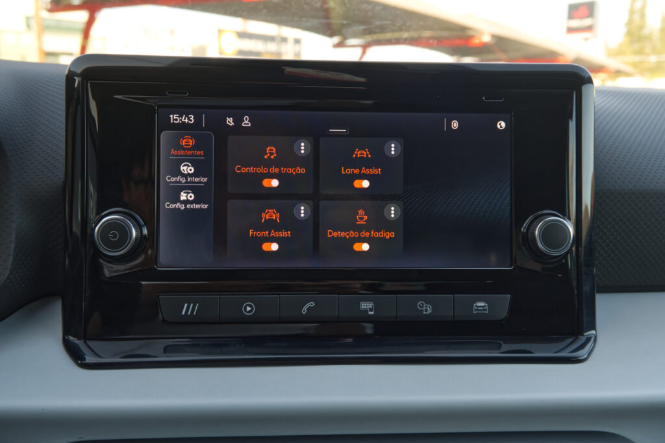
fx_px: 665
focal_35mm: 36
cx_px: 332
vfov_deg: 36.9
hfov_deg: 53.1
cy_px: 222
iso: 2000
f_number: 7.1
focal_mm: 24.2
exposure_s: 1/160
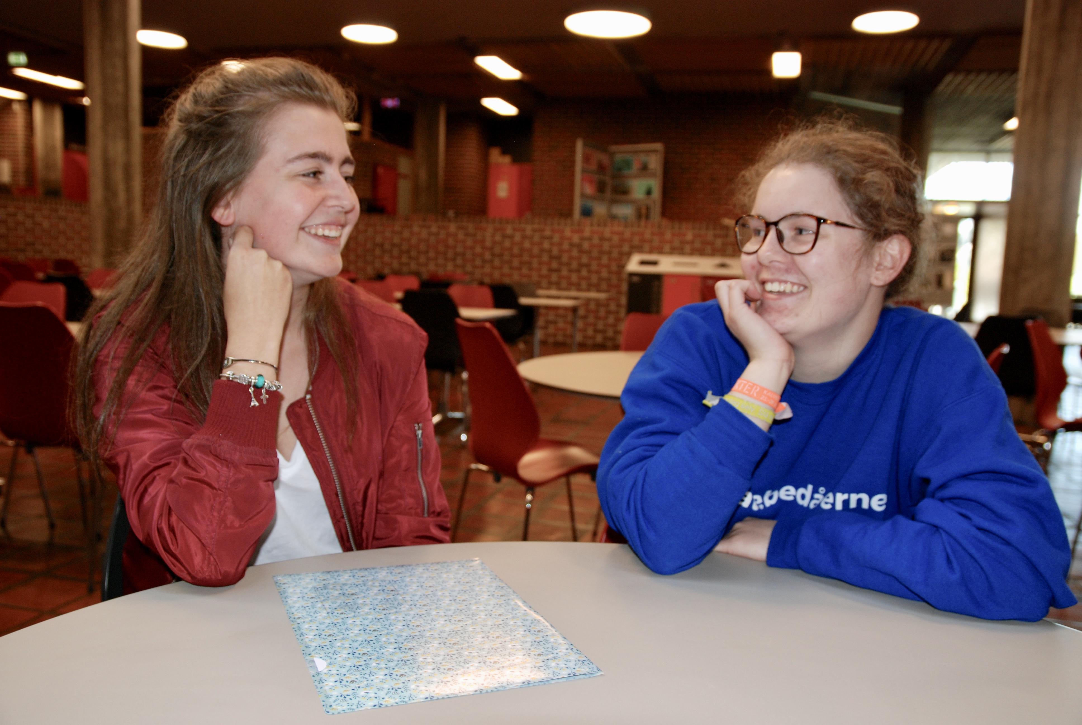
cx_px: 541
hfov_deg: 57.2
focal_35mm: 33
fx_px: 993
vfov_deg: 40.1
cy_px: 362
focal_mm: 22
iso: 400
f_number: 4
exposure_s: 1/60
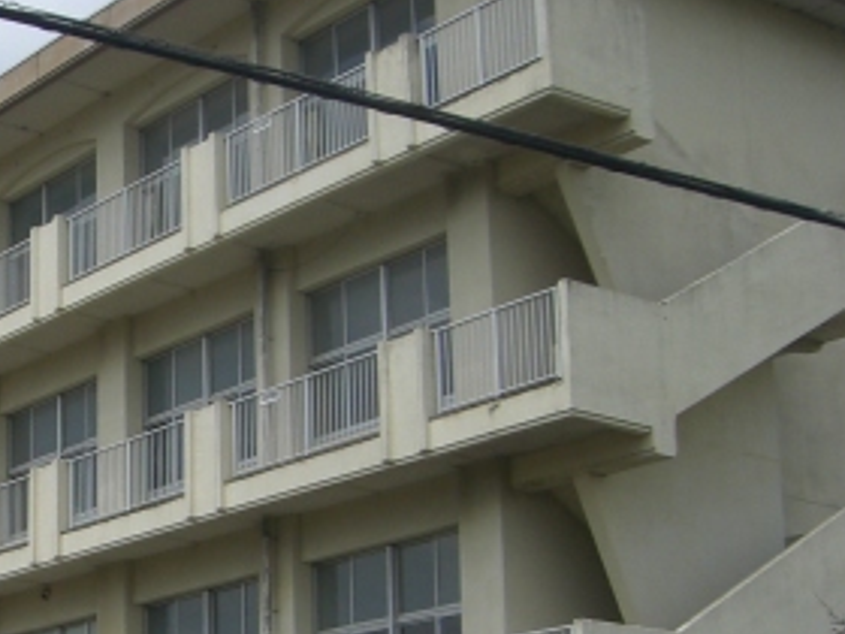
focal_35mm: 87
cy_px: 604
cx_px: -94
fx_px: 2124
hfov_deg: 21.3
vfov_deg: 16.7
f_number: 4.3
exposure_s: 1/1250
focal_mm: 6.2
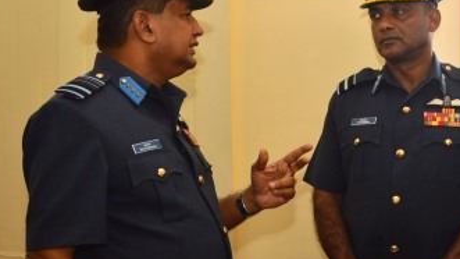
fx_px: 902
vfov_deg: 16.3
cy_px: 131
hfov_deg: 27.7
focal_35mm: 74
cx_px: 403
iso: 400
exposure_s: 1/125
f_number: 5
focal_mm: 26
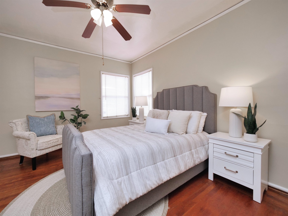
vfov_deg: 85.7
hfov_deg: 102.1
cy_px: 108
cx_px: 144
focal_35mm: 14
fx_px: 116
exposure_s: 1/160
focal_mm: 7
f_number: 4
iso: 800
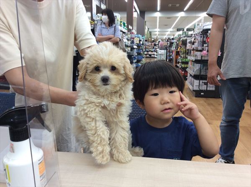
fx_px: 232
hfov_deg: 56.9
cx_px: 126
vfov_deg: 44.0
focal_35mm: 32
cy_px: 94
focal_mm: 3.3
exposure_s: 1/24
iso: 50
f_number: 2.4
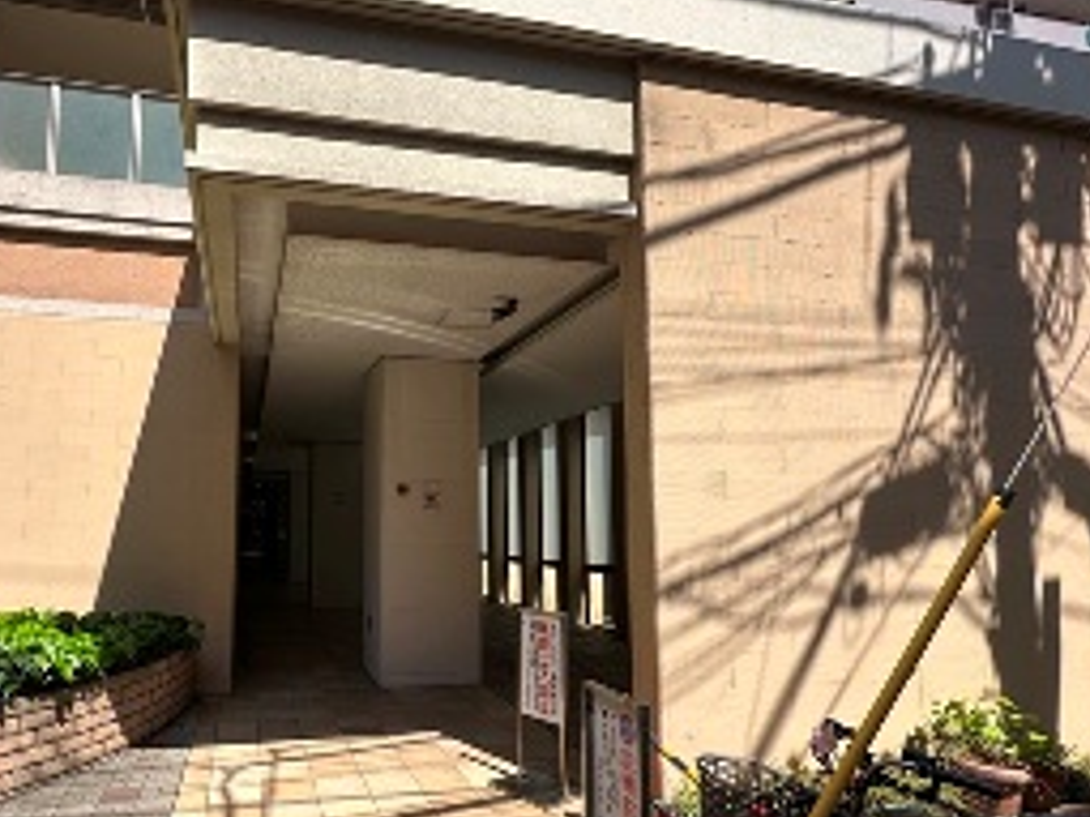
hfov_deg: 74.7
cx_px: 389
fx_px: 692
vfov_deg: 60.7
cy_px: 471
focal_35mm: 22
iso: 40
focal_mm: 2.22
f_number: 2.2
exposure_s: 1/1208
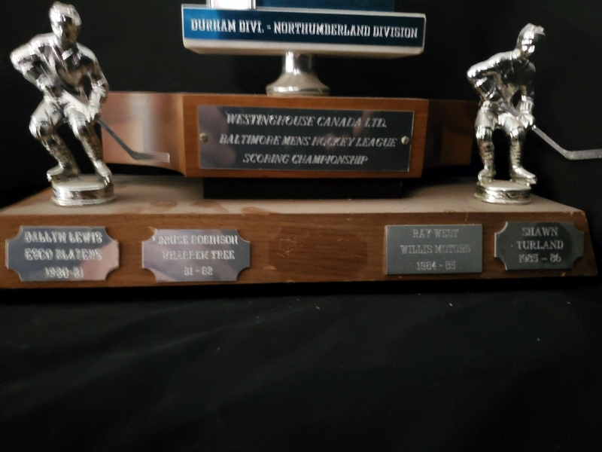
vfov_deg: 53.1
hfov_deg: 67.3
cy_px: 226
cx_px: 301
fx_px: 452
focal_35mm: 26
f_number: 1.5
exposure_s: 1/5
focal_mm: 4.3
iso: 1250
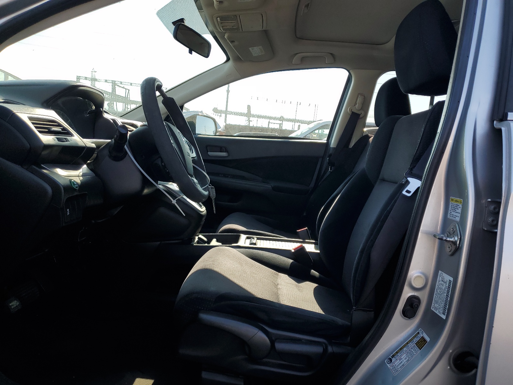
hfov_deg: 67.3
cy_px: 192
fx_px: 385
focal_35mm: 26
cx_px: 256
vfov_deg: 53.1
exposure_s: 1/1250
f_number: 1.5
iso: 50
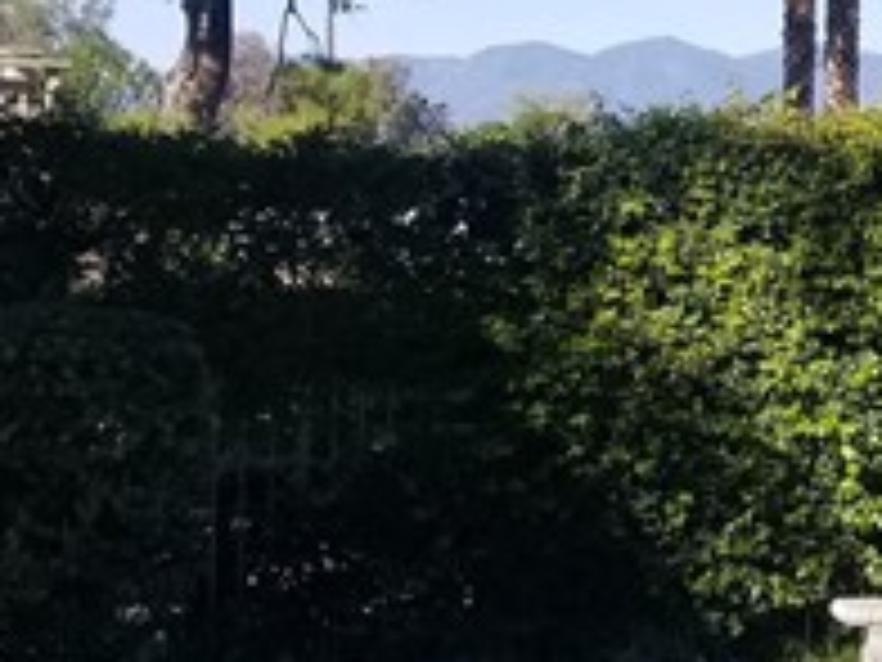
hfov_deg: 12.8
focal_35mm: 136
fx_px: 3465
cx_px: 1710
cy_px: 302
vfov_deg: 10.9
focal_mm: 4.3
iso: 50
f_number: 1.7
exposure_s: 1/1836
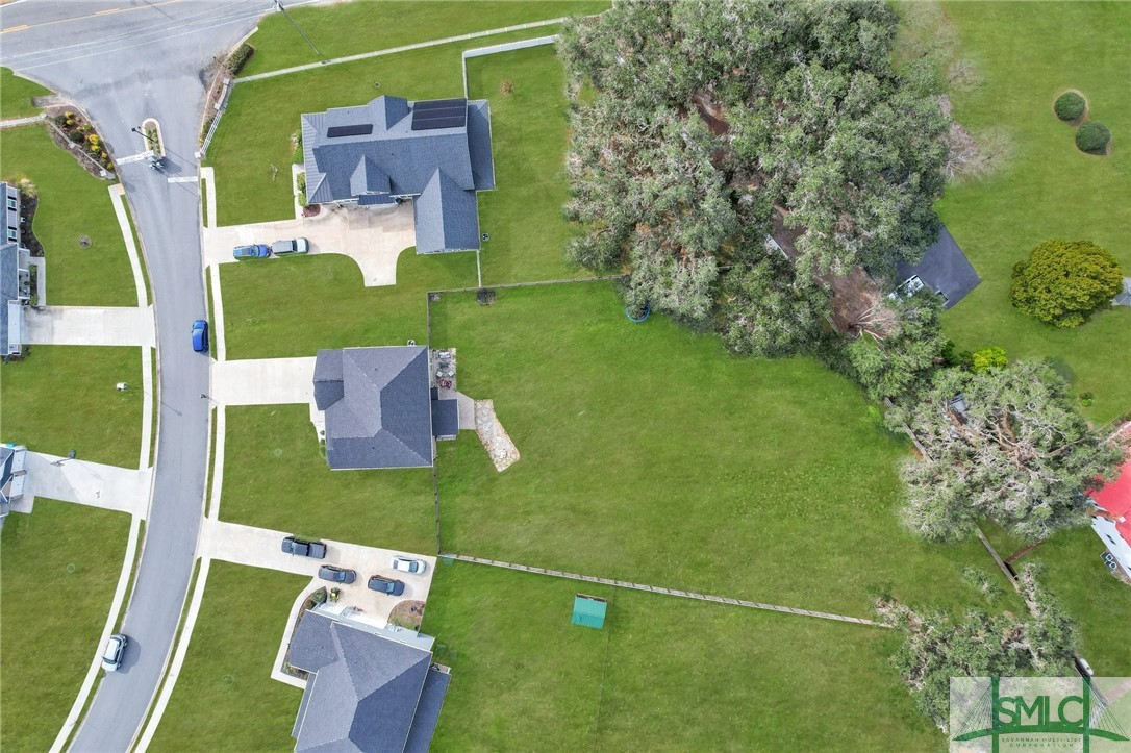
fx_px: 691
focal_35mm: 22
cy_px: 376
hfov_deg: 78.6
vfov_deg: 57.2
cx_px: 566
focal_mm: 8.38
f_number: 2.8
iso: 110
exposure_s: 1/730
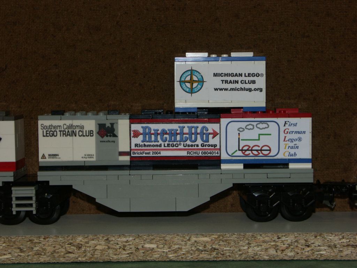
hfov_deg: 22.0
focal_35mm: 89
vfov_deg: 16.6
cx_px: 178
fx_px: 918
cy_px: 134
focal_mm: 22.73
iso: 200
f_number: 4
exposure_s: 1/80
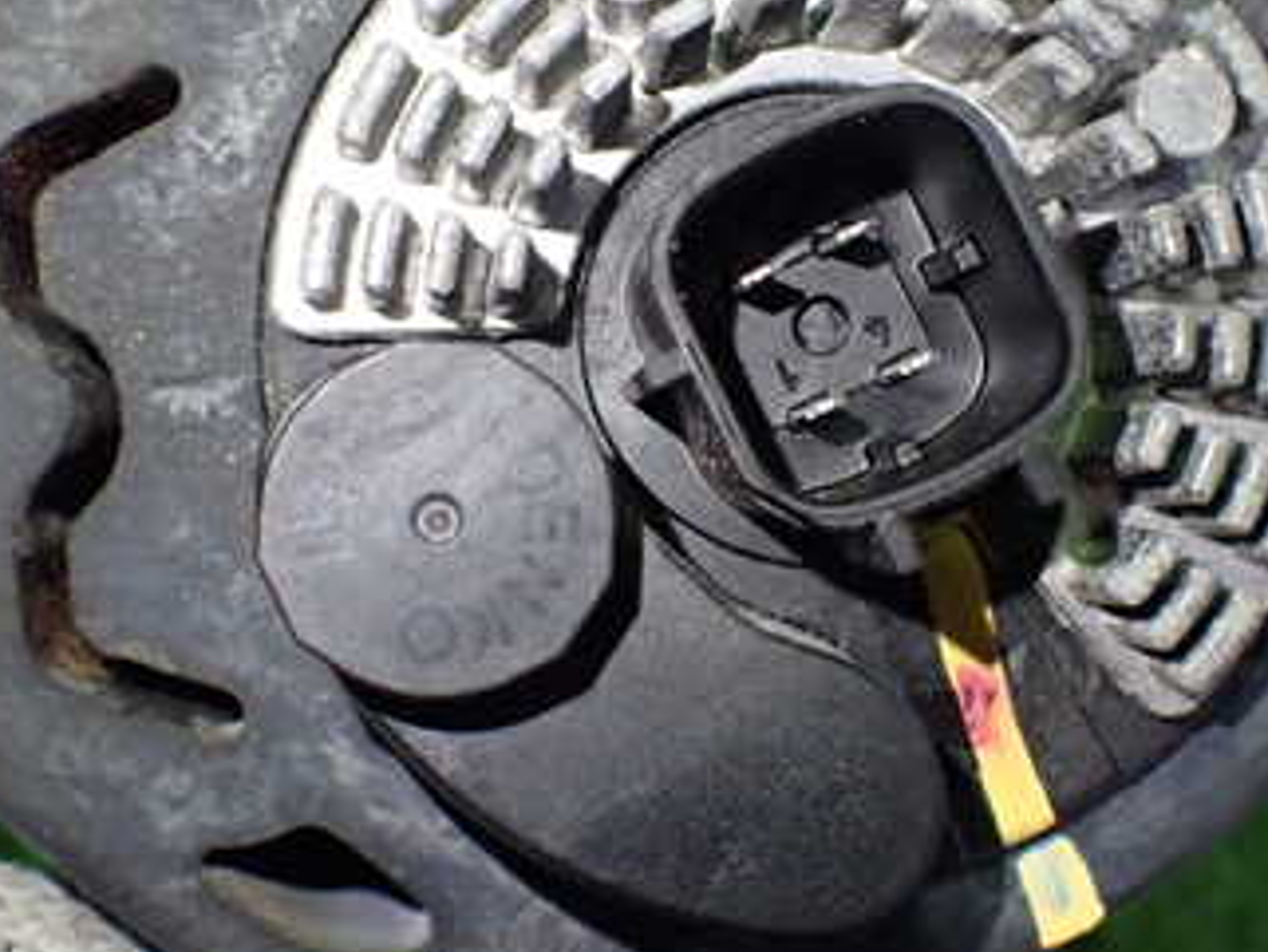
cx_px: 628
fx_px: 2052
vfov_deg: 26.1
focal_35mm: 56
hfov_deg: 34.3
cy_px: 383
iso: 640
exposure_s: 1/125
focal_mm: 5.4
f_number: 2.3
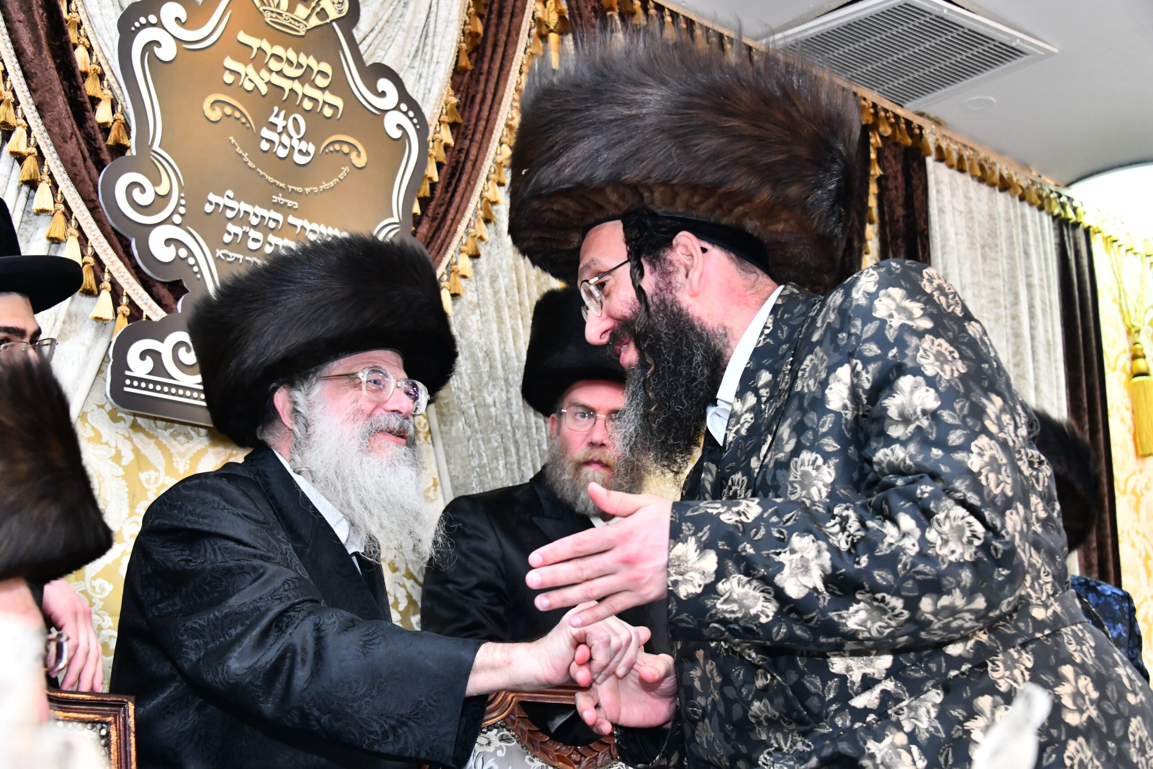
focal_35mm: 52
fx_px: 1665
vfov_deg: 26.0
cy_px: 384
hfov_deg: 38.2
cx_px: 576
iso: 2500
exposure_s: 1/125
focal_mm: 52
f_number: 5.6
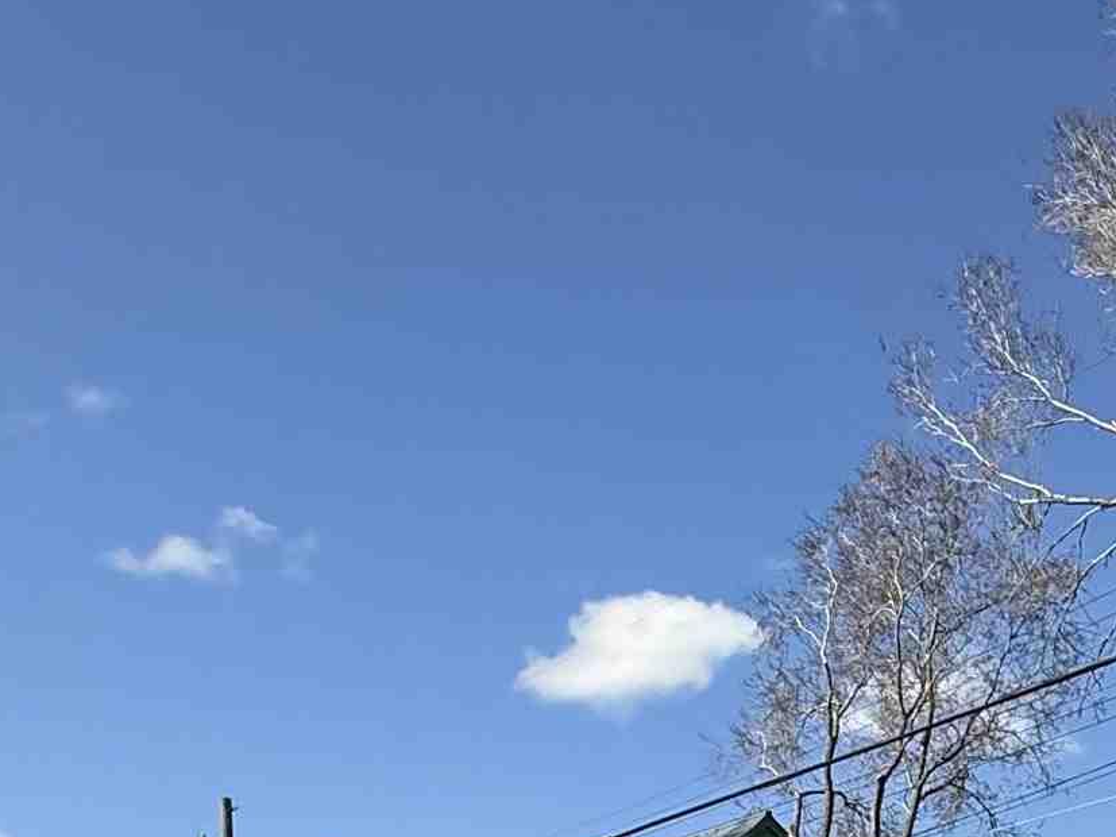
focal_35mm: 52
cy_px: 1412
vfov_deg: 21.2
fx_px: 1676
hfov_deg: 33.4
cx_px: 1140
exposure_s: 1/1613
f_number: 2.2
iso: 64
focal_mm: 2.22
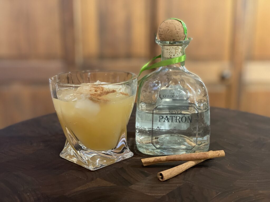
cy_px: 101
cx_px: 135
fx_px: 406
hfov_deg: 36.8
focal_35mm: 52
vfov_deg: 28.0
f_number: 2
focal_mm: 6
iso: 400
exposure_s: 1/30
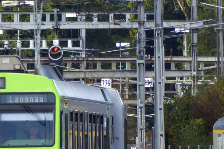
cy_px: 136
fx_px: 7785
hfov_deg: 1.6
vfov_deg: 1.1
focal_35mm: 1251
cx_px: 61
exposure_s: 1/320
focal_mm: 129
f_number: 6.4
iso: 400
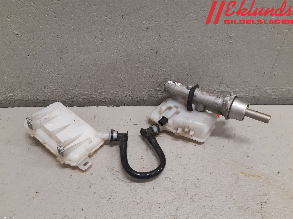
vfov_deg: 53.1
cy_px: 110
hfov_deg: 67.3
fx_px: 220
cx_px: 146
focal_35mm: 26
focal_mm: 3.93
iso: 160
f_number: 1.7
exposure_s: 1/50
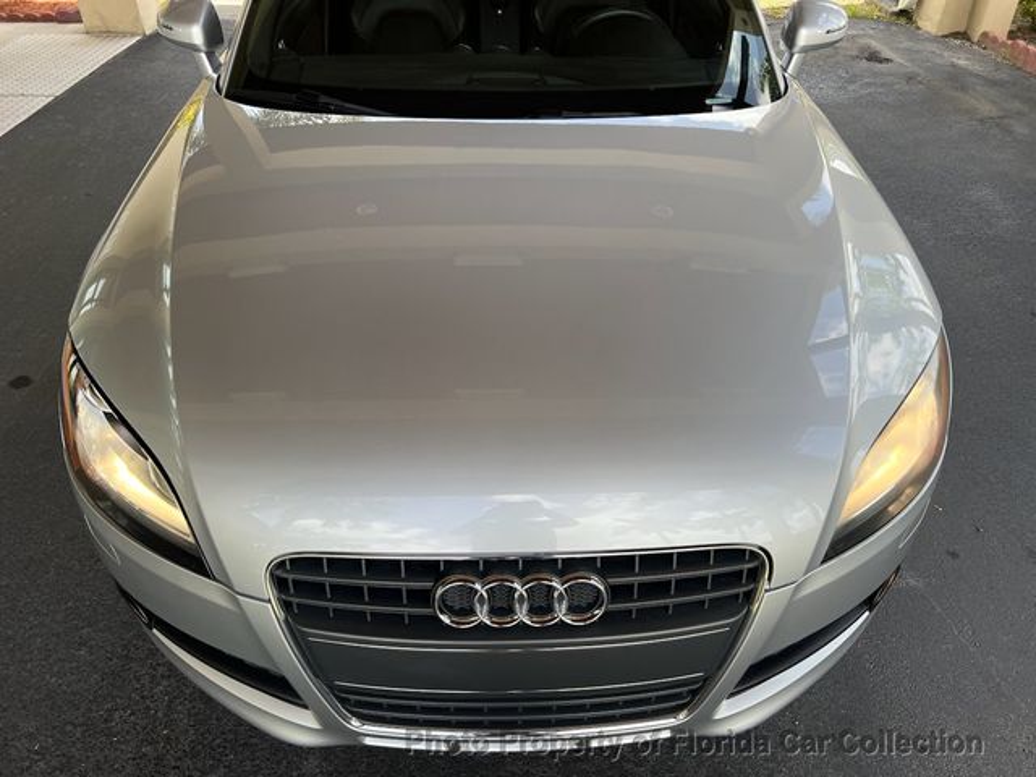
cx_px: 518
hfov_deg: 67.3
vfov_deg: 53.1
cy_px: 388
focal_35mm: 26
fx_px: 778
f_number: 1.5
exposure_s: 1/621
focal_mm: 5.7
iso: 50
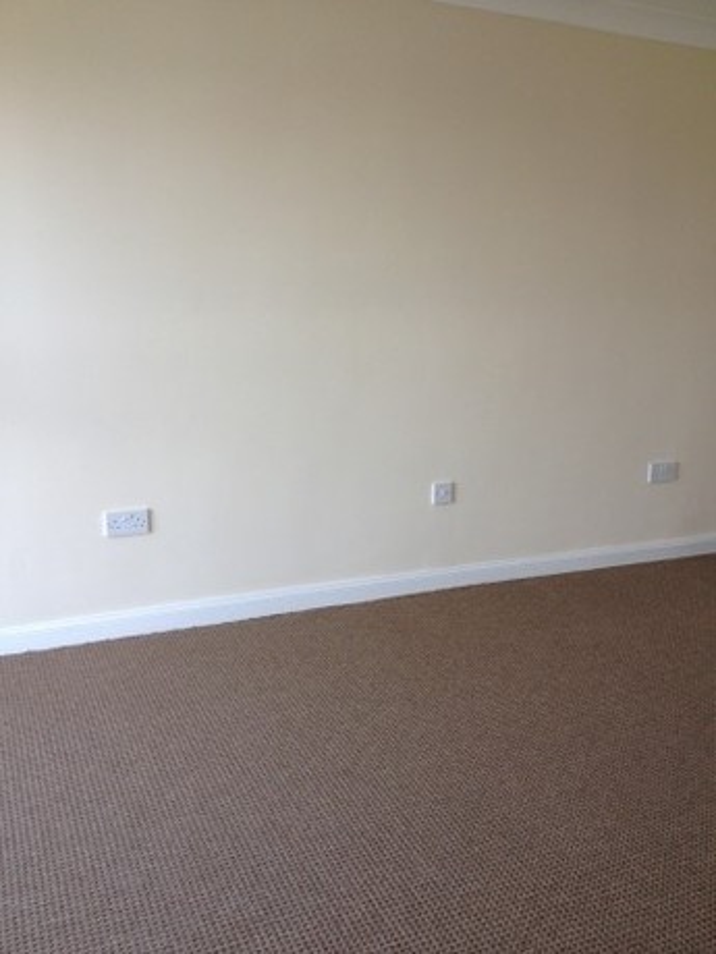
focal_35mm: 35
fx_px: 965
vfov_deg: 52.6
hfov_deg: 40.7
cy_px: 477
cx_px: 358
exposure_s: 1/120
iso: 80
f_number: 2.4
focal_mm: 4.28
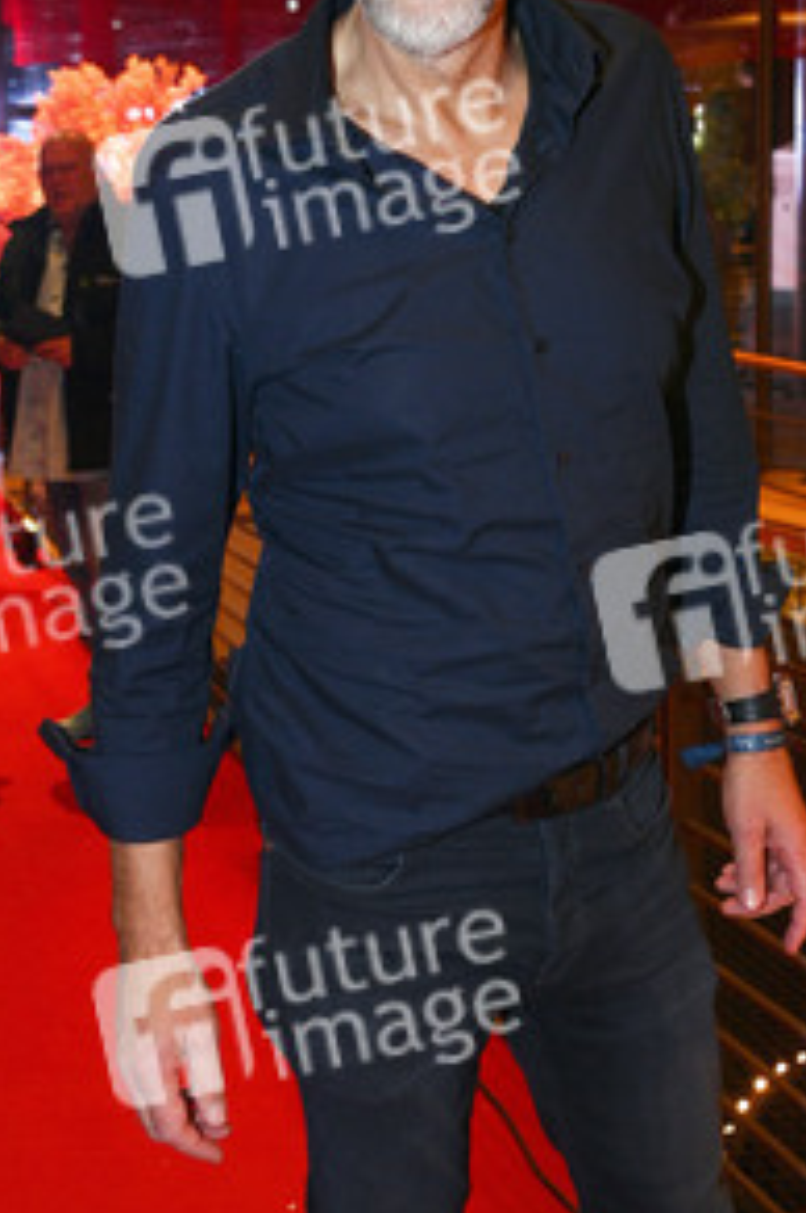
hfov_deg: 25.9
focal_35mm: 52
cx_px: 428
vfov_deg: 37.7
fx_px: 1750
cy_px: 386
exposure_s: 1/100
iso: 2000
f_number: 5.6
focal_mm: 38
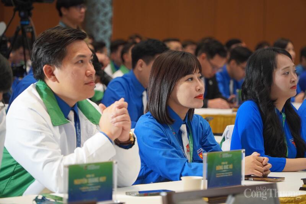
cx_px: 153
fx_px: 1338
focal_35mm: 158
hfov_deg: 13.0
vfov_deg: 8.7
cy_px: 102
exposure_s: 1/200
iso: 1250
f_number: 4
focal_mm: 105
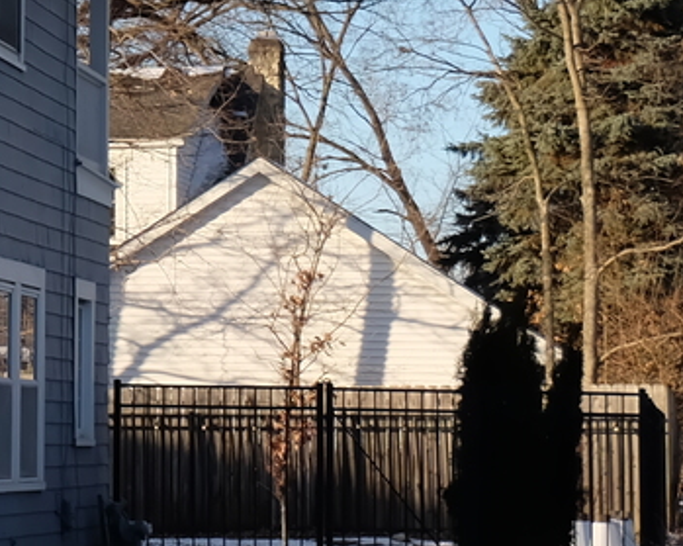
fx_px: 3698
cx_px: -726
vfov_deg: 8.4
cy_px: 157
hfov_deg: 9.8
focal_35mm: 183
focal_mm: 28.2
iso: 400
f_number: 7.1
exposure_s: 1/420
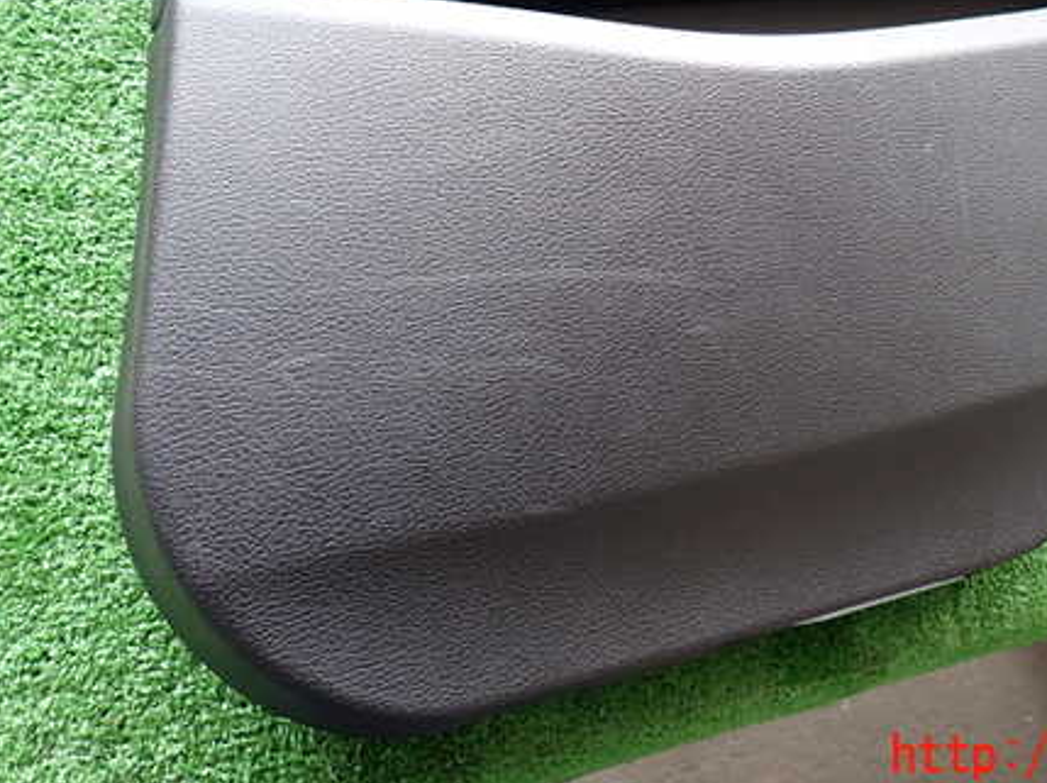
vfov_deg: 40.0
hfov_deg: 51.5
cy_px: 239
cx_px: 710
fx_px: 1058
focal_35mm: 35
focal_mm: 4.5
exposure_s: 1/50
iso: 200
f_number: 2
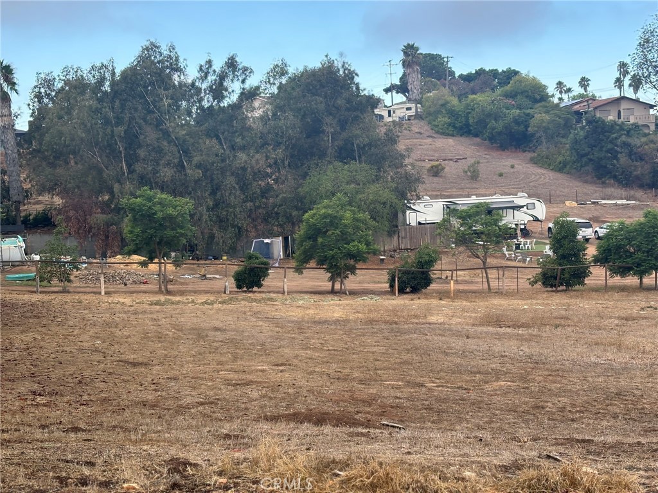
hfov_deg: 36.8
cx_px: 329
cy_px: 246
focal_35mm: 52
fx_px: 988
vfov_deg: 28.0
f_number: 1.6
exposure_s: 1/400
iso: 32
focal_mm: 5.96
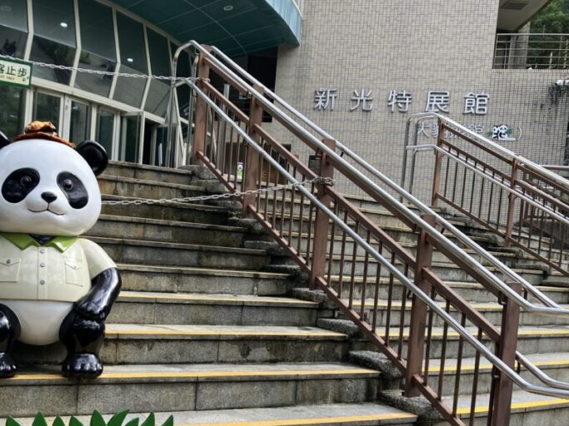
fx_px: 690
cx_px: 213
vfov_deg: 34.0
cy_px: 291
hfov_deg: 44.4
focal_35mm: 42
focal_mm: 3.99
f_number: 1.8
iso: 32
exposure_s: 1/511
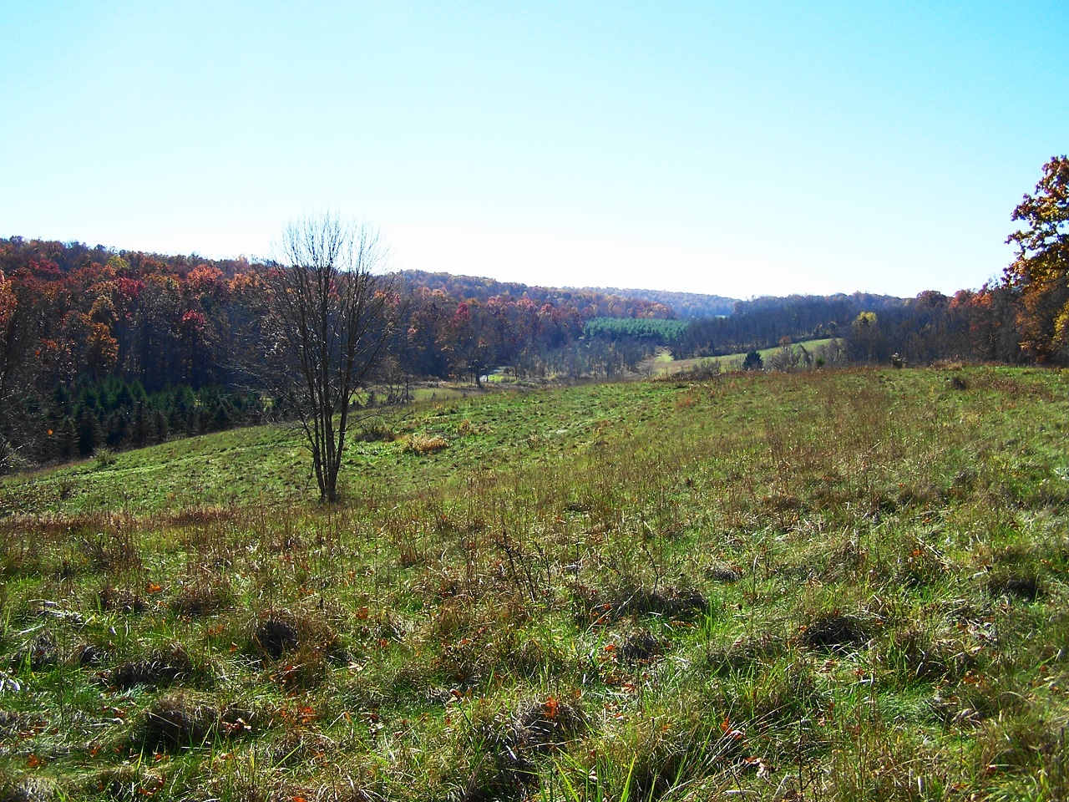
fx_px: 1174
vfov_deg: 37.7
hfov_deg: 49.0
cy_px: 401
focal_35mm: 38
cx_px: 534
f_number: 2.8
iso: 80
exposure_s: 1/1000
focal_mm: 6.3
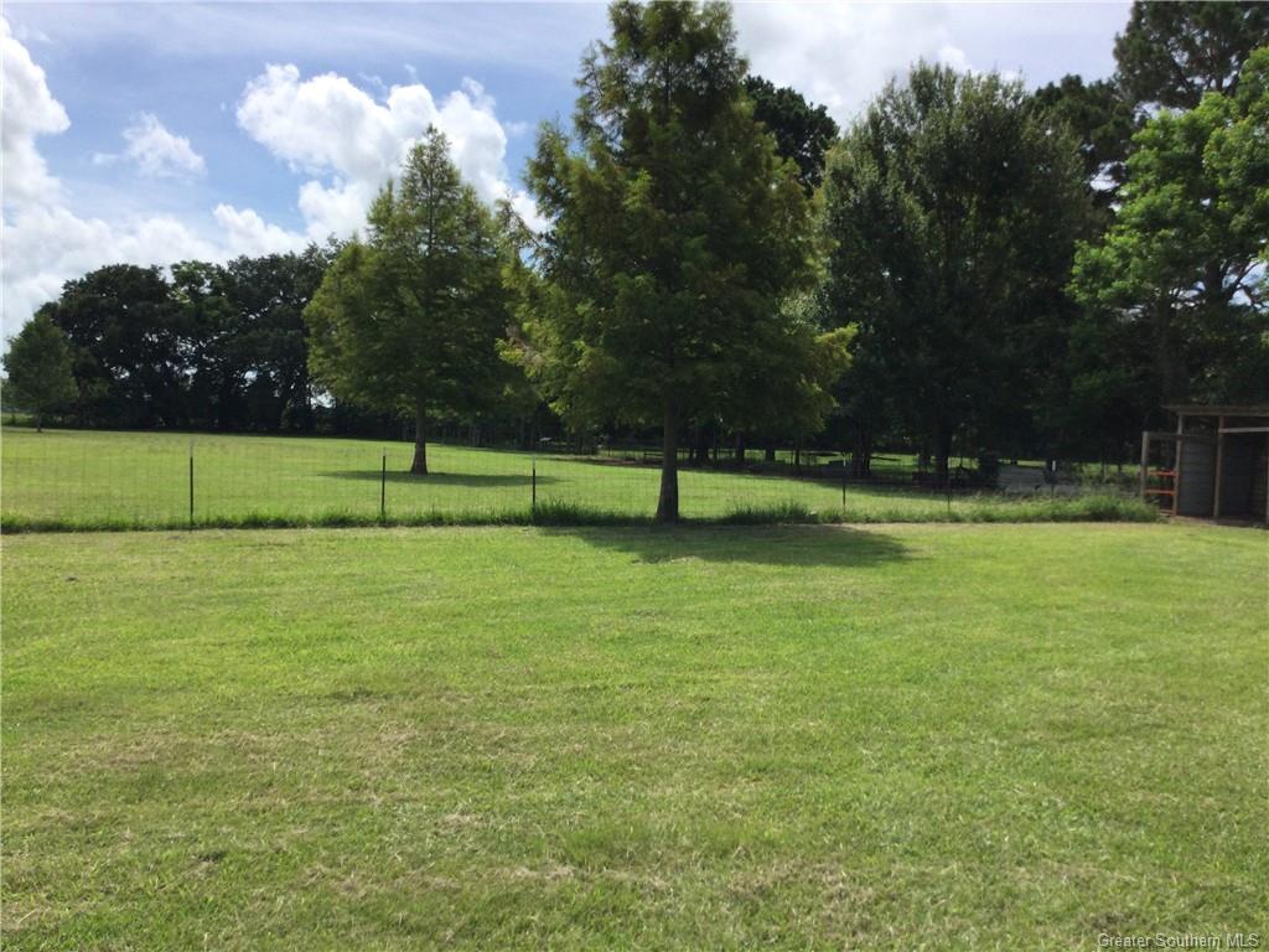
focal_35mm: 31
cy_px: 476
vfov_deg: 45.4
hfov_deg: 58.4
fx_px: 1136
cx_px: 634
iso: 25
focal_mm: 3.3
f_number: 2.4
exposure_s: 1/1631
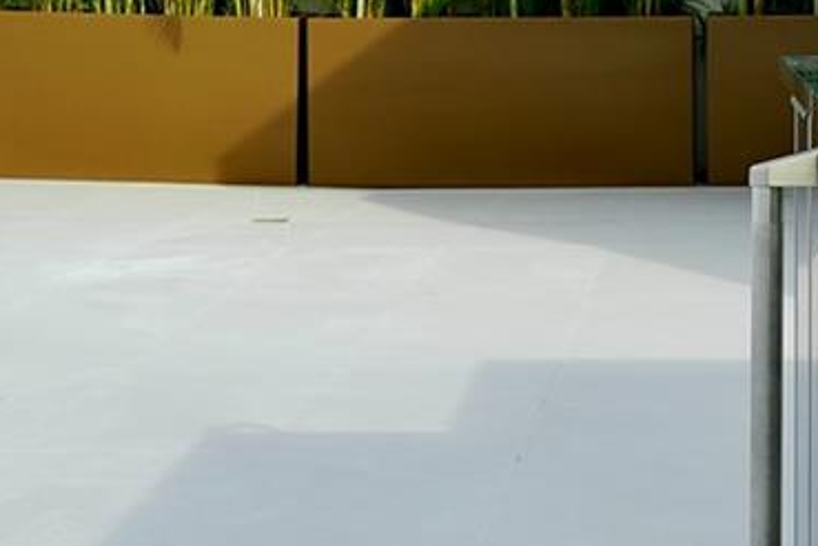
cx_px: 634
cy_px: 2
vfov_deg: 13.0
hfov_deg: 19.5
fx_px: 2363
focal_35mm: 104
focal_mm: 24
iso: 100
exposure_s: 1/125
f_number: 9
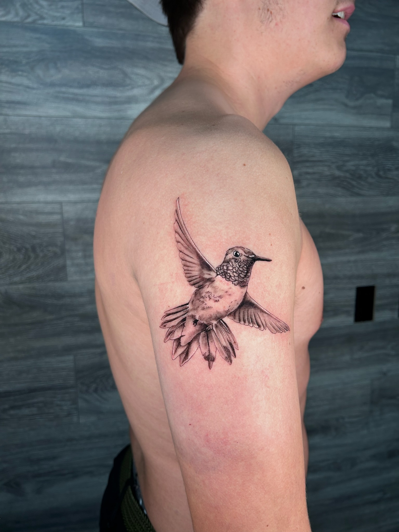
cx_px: 200
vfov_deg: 67.3
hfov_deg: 53.1
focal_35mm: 26
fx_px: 400
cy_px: 266
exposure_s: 1/120
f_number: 1.5
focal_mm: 5.7
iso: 80
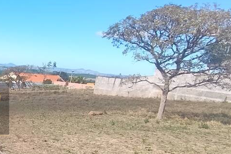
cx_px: -75
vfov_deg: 26.8
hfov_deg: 30.5
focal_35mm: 50
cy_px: 110
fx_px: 321
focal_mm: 1.65
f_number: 2.2
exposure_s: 1/534
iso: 50
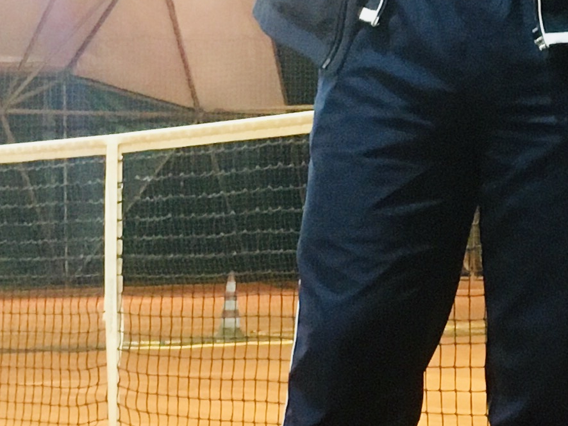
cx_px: 595
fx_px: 2165
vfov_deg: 11.2
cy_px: 58
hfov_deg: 14.7
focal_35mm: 132
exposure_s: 1/17
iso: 200
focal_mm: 4.15
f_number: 2.2
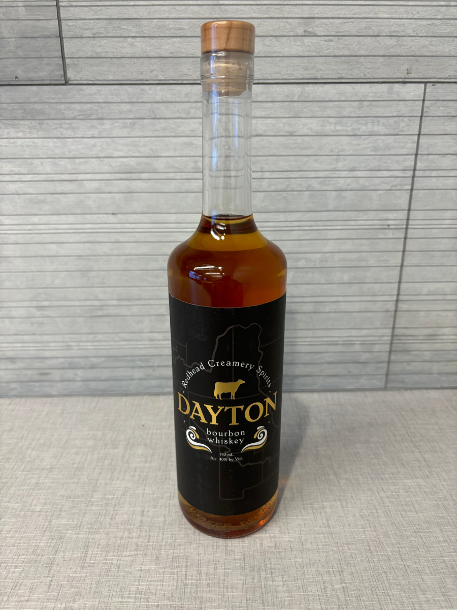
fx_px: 458
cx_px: 228
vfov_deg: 67.3
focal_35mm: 26
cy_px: 305
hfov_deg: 53.1
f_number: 1.6
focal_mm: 5.96
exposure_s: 1/109
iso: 125
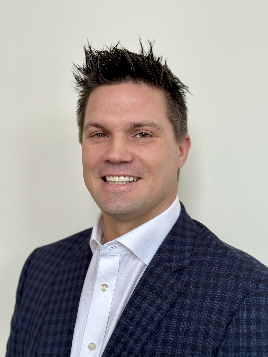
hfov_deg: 30.3
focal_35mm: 48
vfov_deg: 39.7
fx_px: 495
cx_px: 134
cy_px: 178
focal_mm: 6.86
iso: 100
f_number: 1.78
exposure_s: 1/60
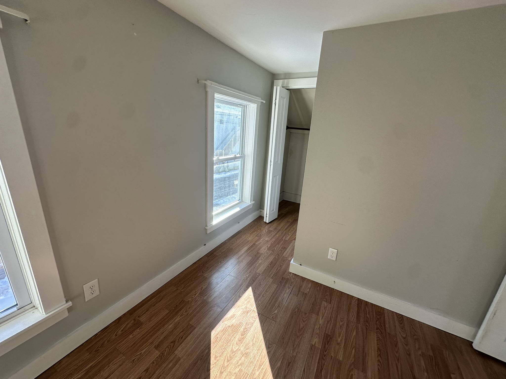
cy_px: 190
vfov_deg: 85.7
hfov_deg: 102.1
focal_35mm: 14
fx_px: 205
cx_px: 253
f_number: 2.2
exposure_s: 1/155
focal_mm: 2.22
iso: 40
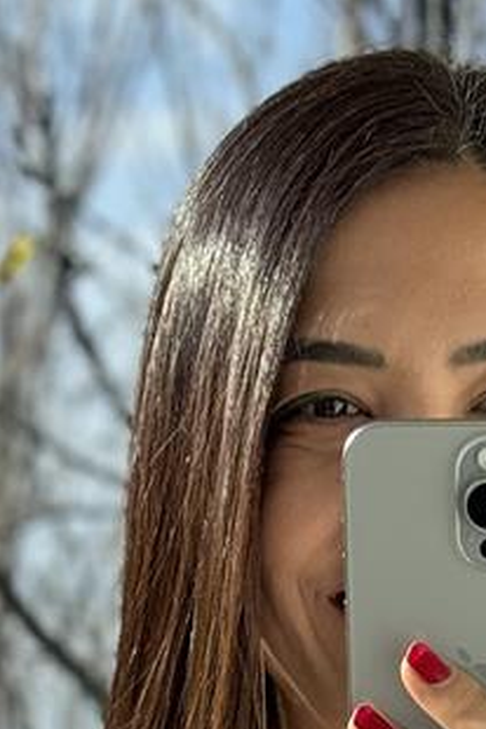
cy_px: 1485
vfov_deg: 9.0
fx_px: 4338
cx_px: 495
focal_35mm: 214
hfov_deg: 6.4
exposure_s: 1/1094
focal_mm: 6.76
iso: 64
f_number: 1.78
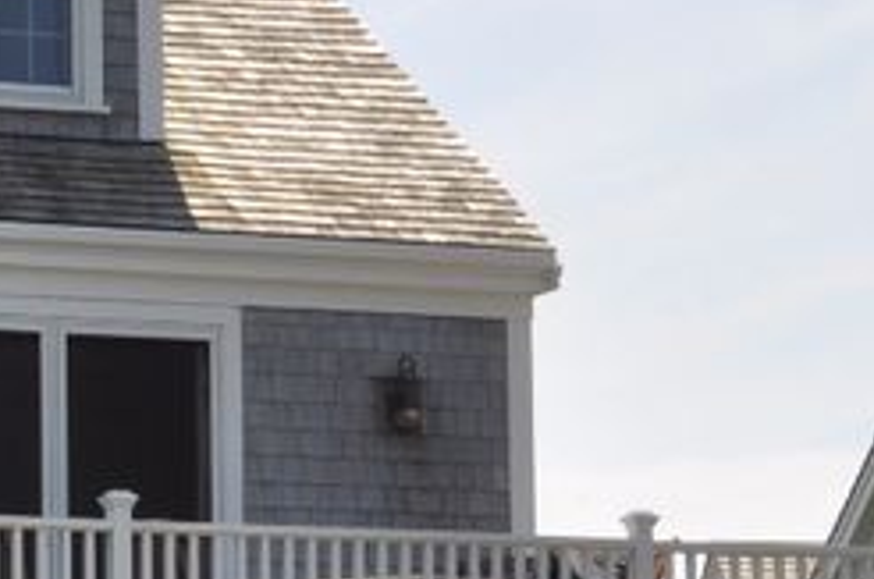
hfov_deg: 8.6
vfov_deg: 5.8
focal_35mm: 234
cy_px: 460
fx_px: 5670
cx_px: -398
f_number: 13
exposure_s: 1/200
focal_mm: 32
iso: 200
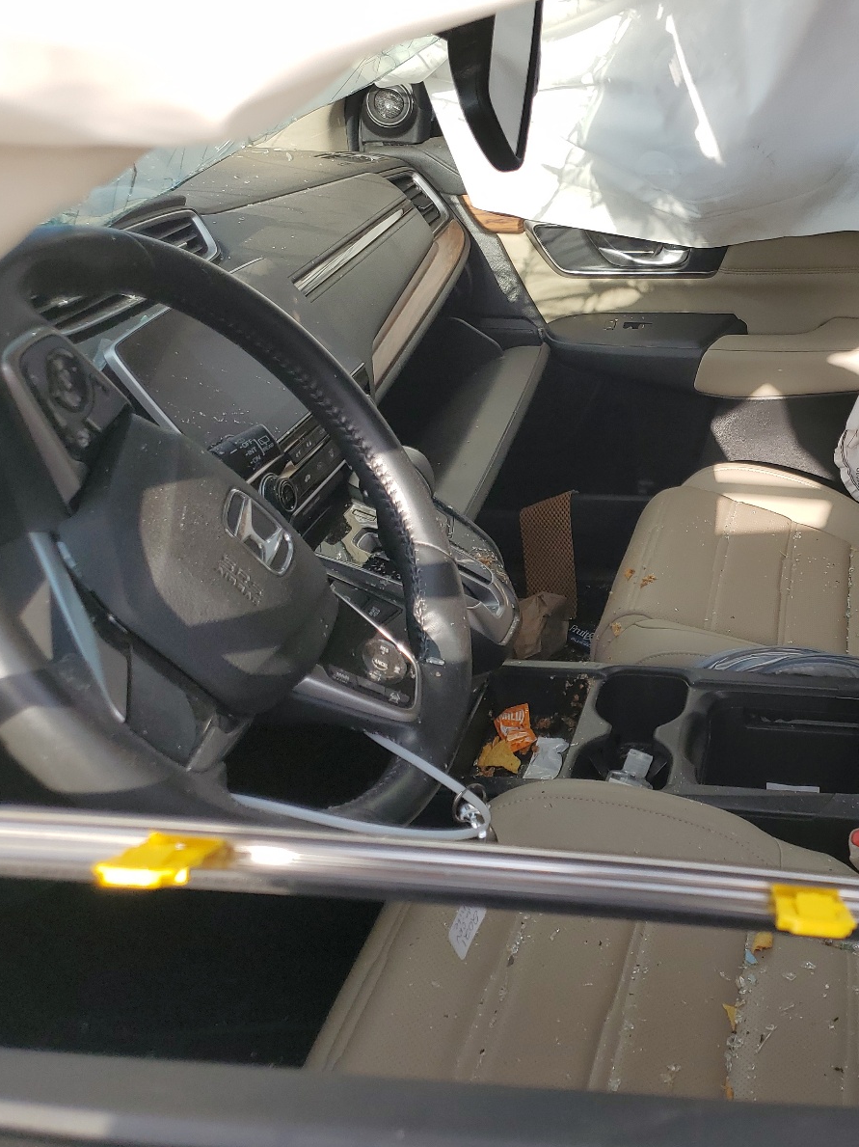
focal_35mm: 35
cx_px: 751
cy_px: 569
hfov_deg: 38.3
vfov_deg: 52.6
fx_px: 1159
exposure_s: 1/769
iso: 50
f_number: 1.5
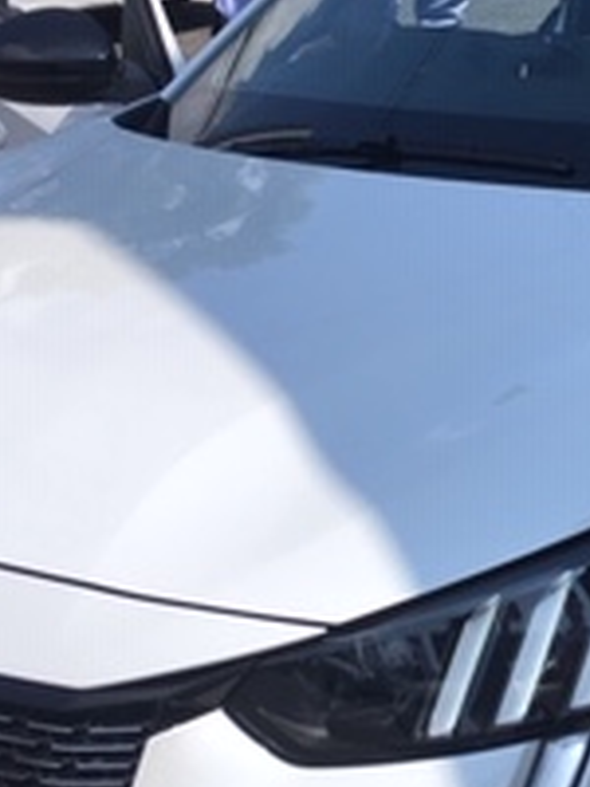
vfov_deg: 21.1
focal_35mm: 93
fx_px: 2113
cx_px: 677
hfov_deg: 15.4
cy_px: 311
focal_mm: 4.15
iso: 25
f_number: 2.2
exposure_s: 1/2262
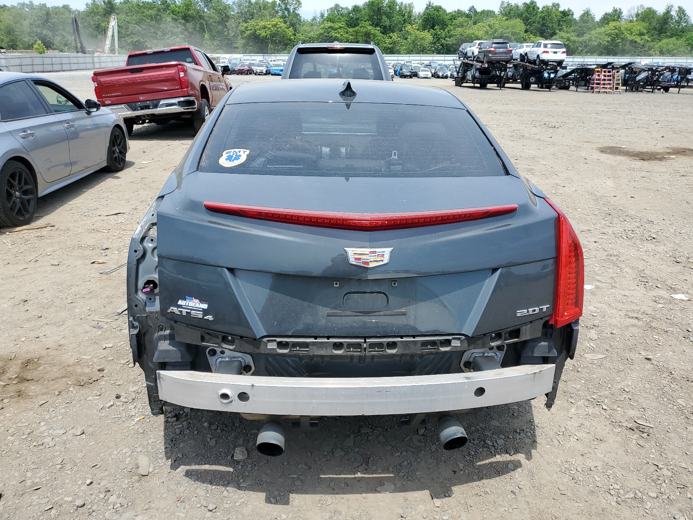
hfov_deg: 67.3
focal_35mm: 26
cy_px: 260
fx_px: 521
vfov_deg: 53.1
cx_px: 346
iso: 50
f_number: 1.5
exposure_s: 1/2000
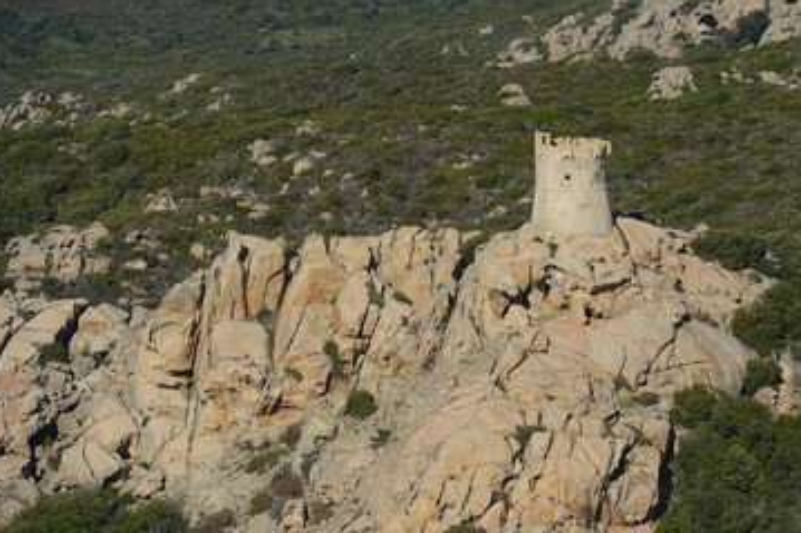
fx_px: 5204
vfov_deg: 5.9
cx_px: 455
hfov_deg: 8.8
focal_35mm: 234
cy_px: 274
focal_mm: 200
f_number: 8
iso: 400
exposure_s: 1/1600
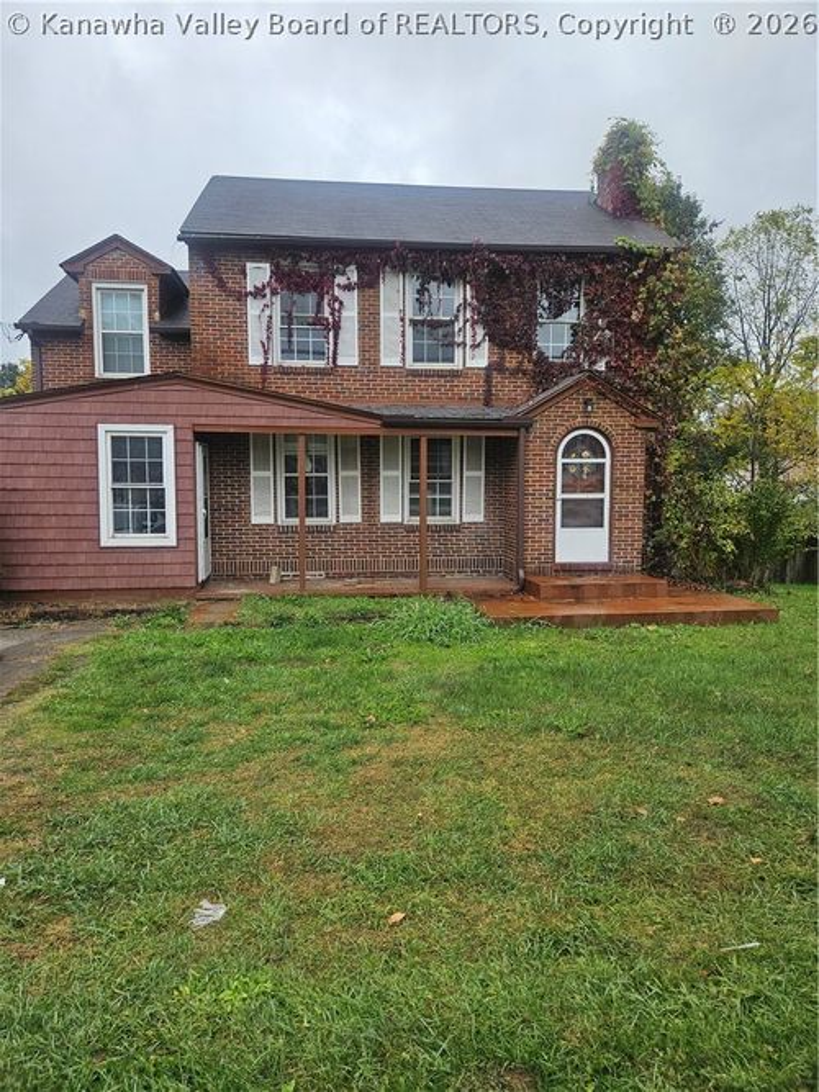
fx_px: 726
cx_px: 410
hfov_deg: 58.9
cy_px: 546
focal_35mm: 23
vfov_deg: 73.9
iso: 40
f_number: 1.8
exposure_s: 1/1365
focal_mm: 5.4
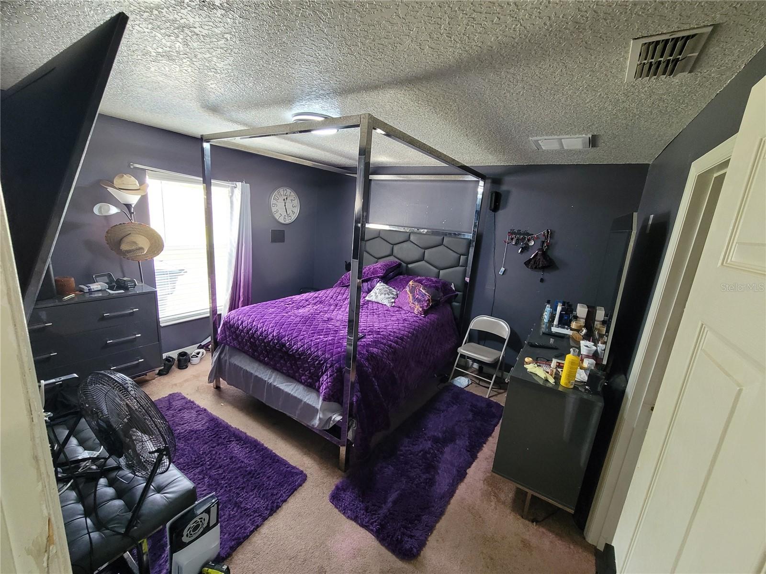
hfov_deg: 106.2
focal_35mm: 13
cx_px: 383
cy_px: 287
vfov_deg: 89.9
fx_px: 288
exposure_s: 1/40
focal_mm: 2.2
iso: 320
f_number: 2.2
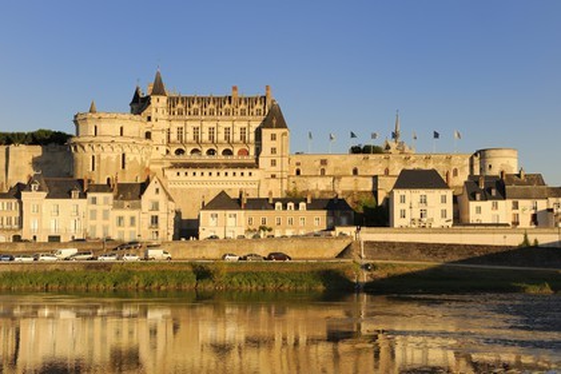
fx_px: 873
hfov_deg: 35.6
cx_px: 280
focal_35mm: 56
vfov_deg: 24.2
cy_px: 187
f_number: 14
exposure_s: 1/160
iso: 200
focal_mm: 56
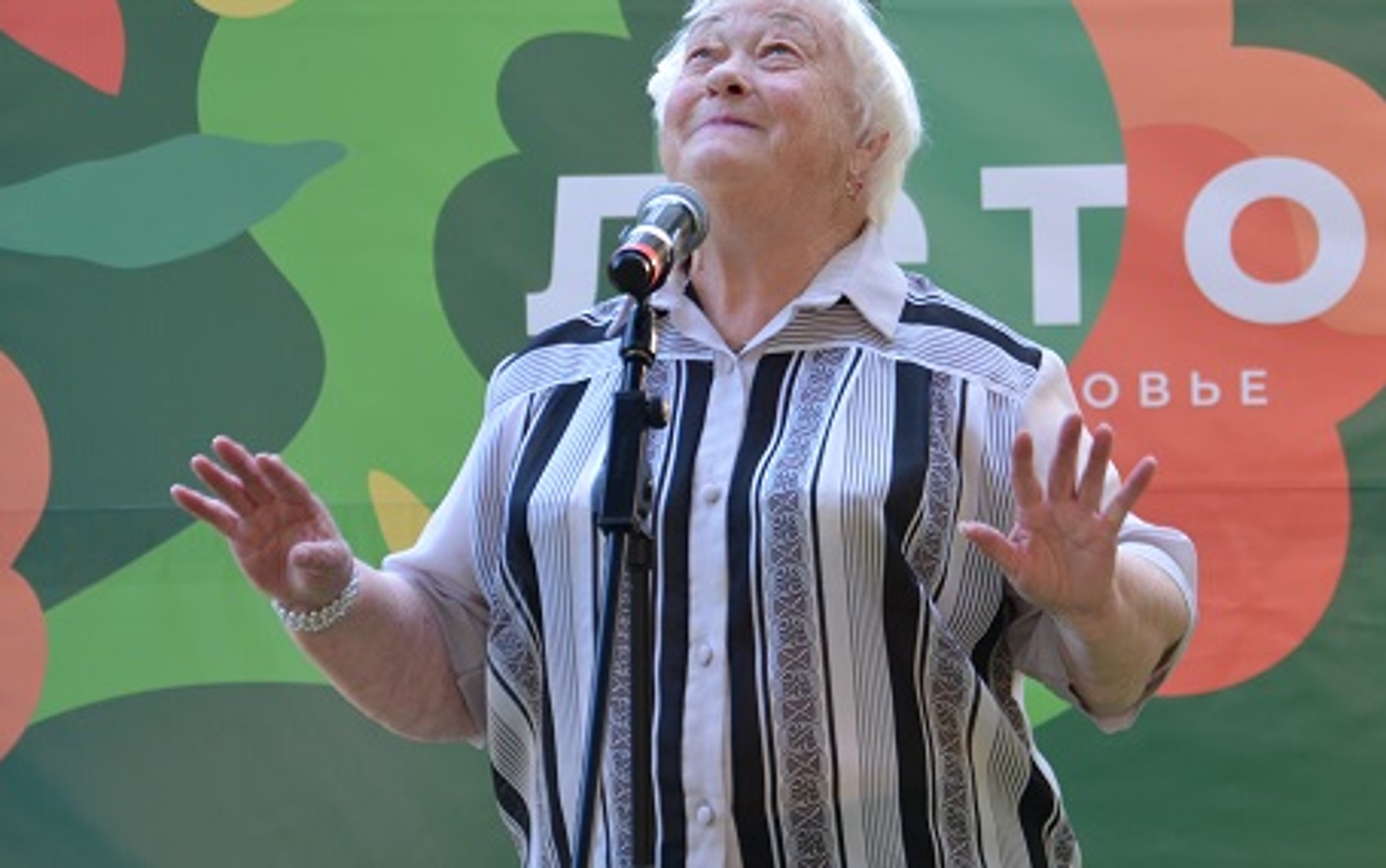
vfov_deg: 5.4
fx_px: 9176
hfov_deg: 8.6
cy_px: 324
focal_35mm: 243
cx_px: 929
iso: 200
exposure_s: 1/25
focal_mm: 105
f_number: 5.6
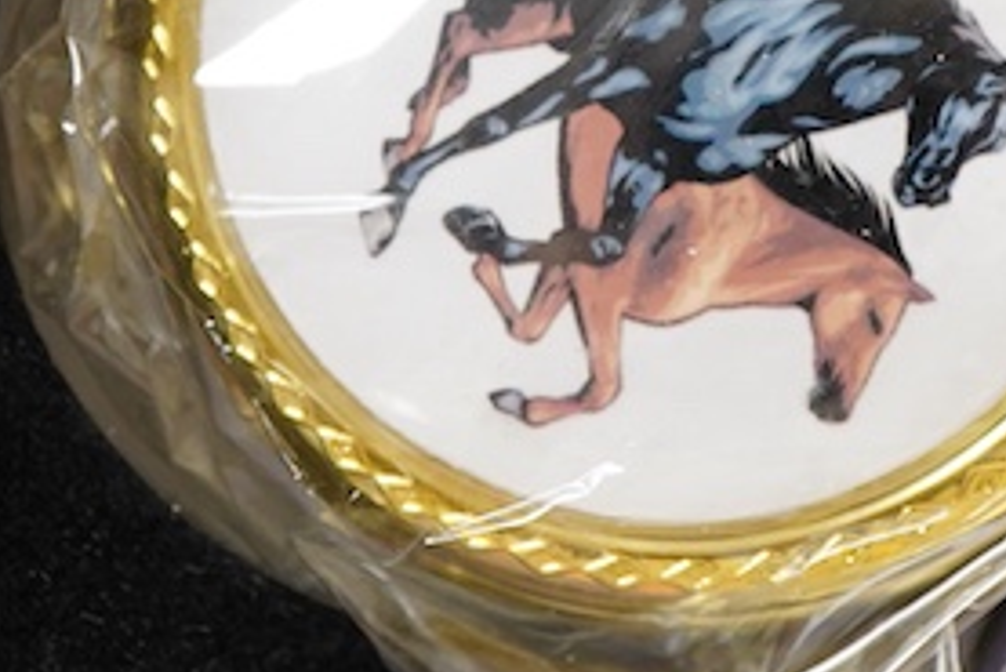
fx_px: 4082
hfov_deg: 14.0
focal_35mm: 146
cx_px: 679
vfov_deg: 9.3
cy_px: -62
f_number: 8
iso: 1250
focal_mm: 30
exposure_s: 1/125
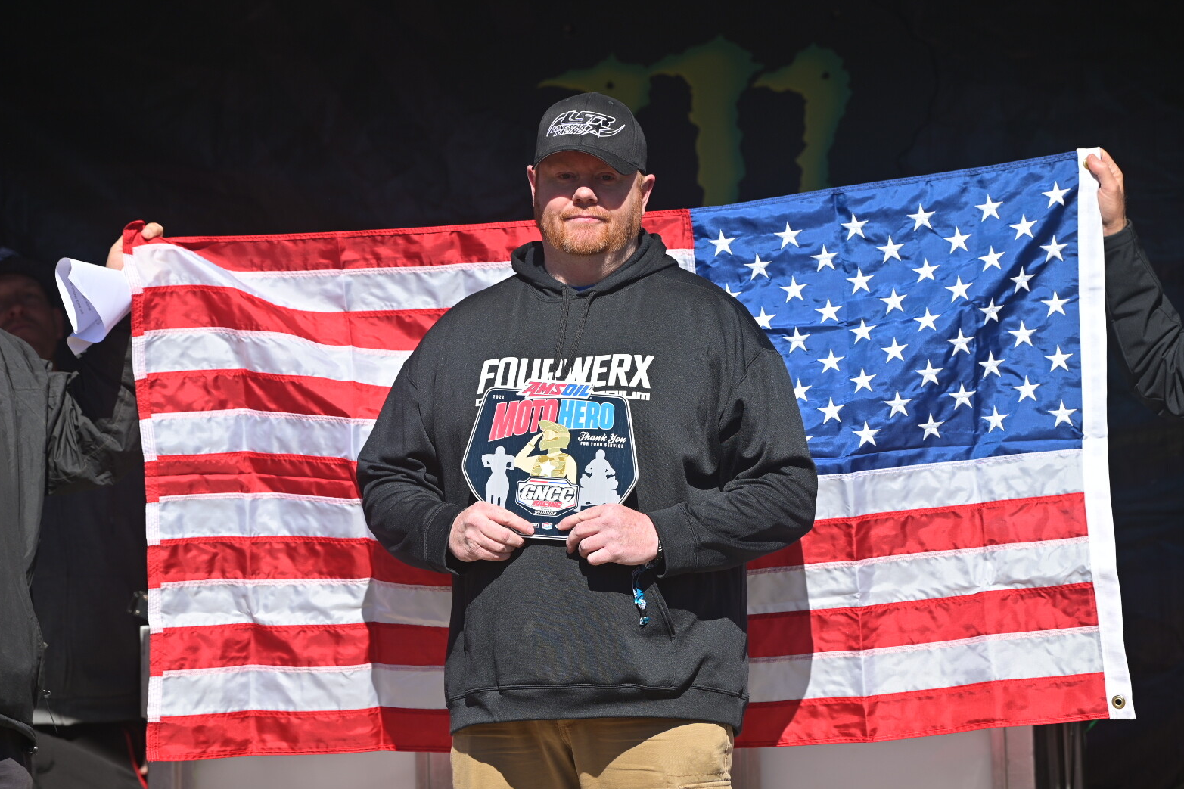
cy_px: 401
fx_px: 6807
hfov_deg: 9.9
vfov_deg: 6.6
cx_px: 604
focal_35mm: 207
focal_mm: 200
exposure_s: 1/1000
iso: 100
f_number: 4.5
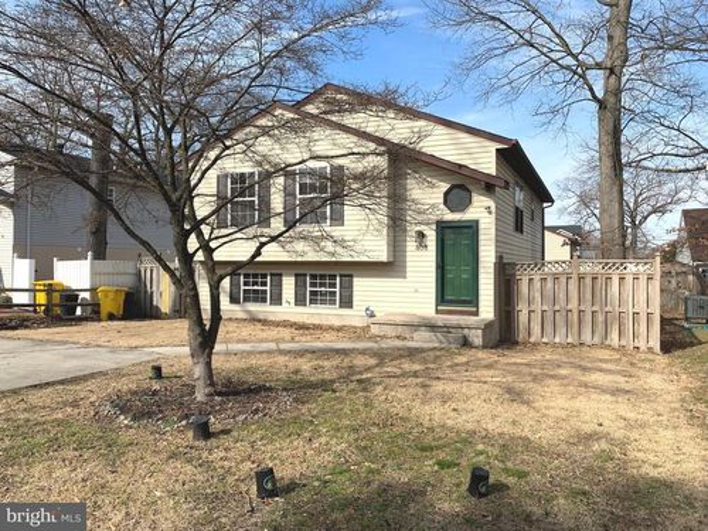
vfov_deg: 53.1
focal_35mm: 26
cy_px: 266
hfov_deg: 67.3
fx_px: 532
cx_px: 354
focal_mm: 4.25
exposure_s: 1/1916
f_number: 1.8
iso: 25
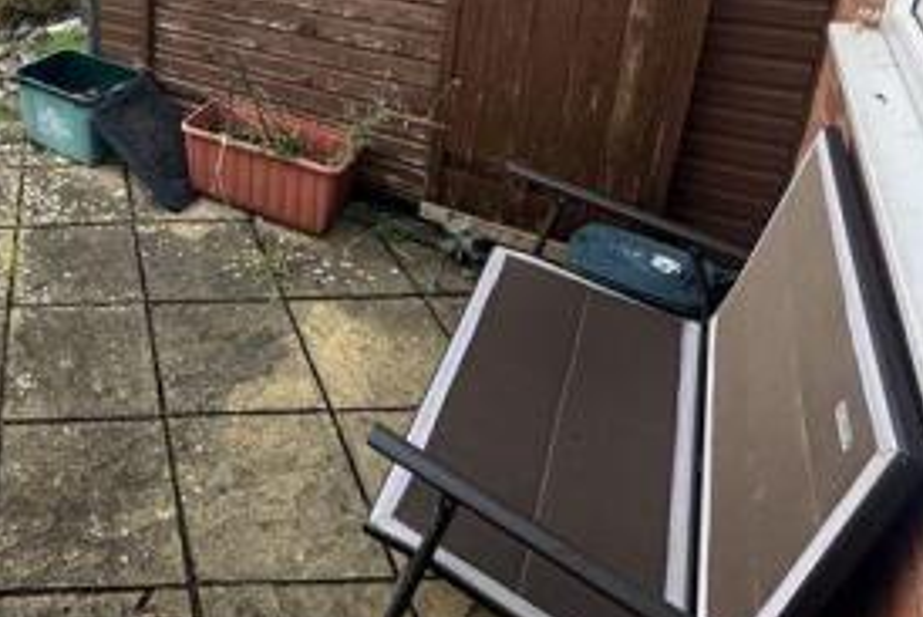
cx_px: 59
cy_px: -5
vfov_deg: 37.6
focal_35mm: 31
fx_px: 795
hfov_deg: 51.6
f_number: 2.2
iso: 125
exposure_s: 1/99
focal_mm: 2.22
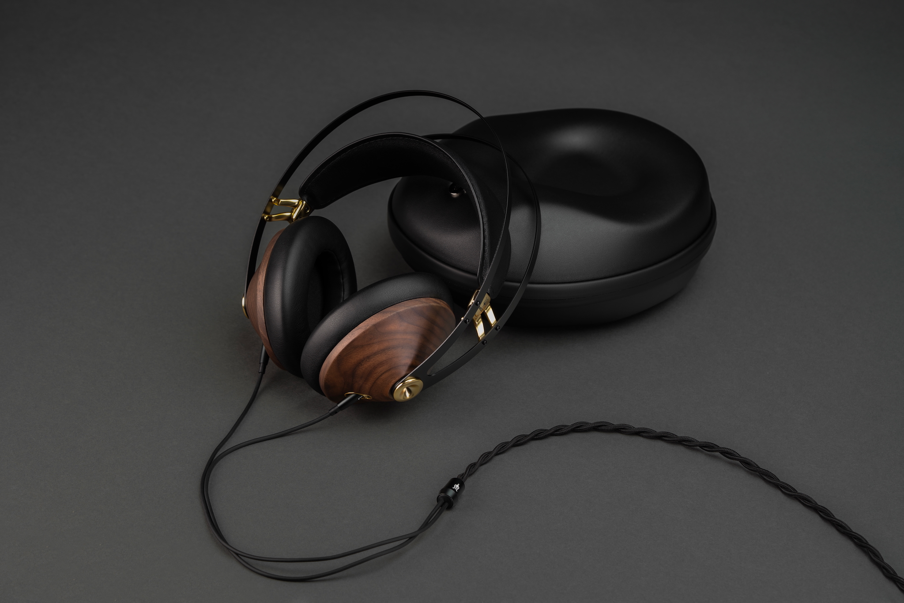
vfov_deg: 15.2
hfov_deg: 22.6
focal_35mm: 90
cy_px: 302
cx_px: 452
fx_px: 2260
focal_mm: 90
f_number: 8
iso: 50
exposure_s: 1/2
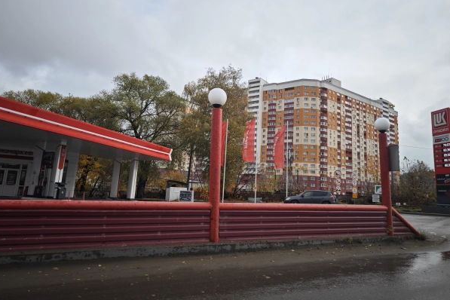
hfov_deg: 71.5
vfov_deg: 51.2
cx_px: 226
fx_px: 312
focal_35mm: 25
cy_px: 139
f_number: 1.9
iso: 80
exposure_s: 1/2000
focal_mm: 7.79
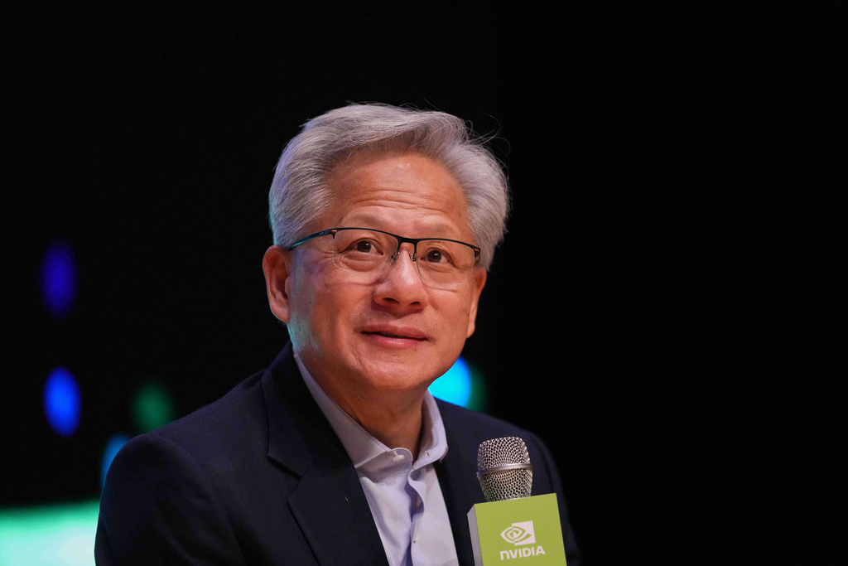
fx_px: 4711
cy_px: 283
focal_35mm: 200
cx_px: 424
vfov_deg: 6.9
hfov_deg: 10.3
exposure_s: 1/400
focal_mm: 200
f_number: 2.8
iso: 5000
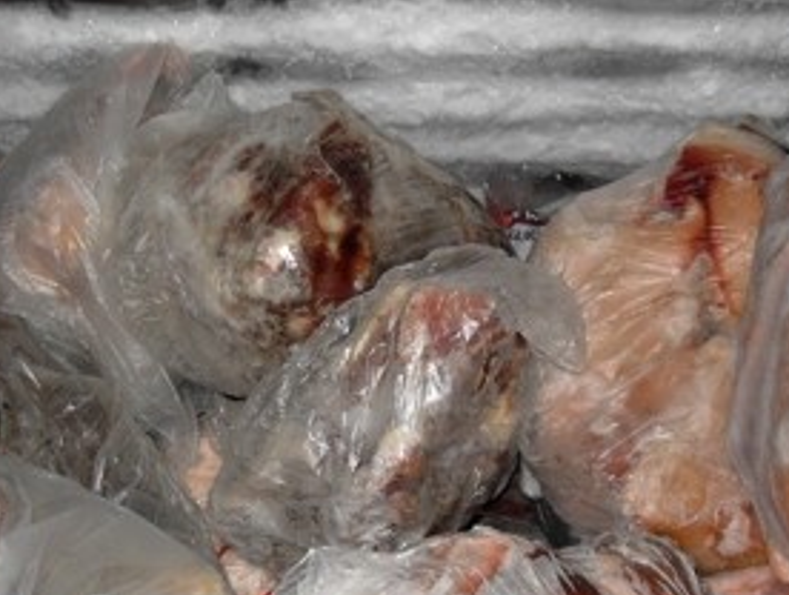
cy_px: 419
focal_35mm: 64
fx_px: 1461
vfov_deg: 22.9
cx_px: 463
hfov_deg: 30.2
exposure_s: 1/45
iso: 100
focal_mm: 6.3
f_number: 2.8
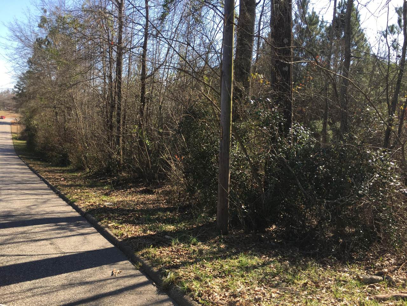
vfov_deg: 48.2
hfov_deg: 61.7
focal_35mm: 29
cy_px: 153
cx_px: 204
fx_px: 341
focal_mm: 4.15
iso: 25
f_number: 2.2
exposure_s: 1/499
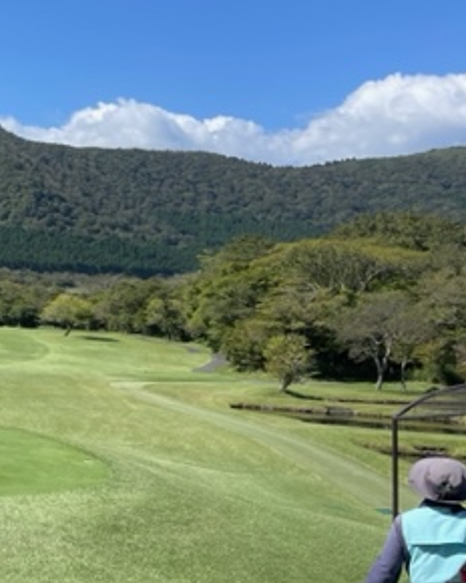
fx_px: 965
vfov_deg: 33.6
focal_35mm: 56
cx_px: -171
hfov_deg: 23.4
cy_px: 283
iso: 32
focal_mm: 4.2
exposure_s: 1/2564
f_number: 1.6
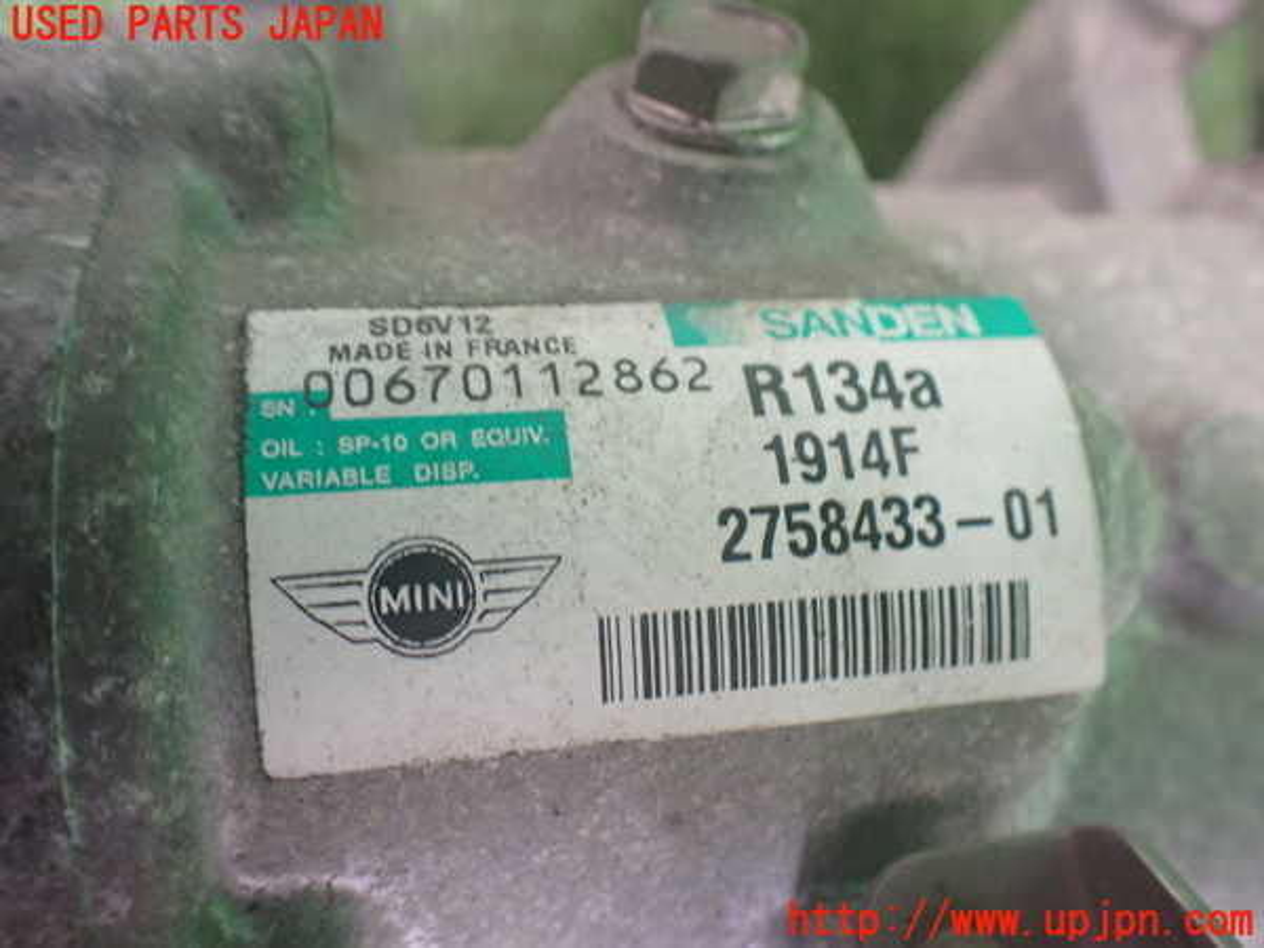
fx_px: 1095
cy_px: 474
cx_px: 632
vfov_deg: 46.8
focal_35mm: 30
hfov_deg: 60.0
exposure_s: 1/80
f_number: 2.3
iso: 800
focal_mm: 5.4
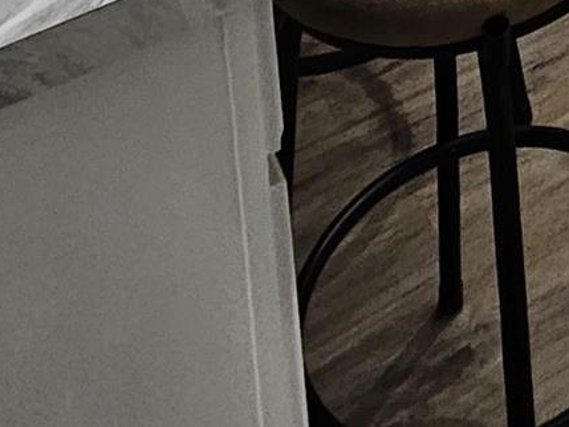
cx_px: 863
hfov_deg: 18.6
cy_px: -964
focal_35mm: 93
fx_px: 1529
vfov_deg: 10.1
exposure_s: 1/60
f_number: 2.2
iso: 160
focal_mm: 2.2
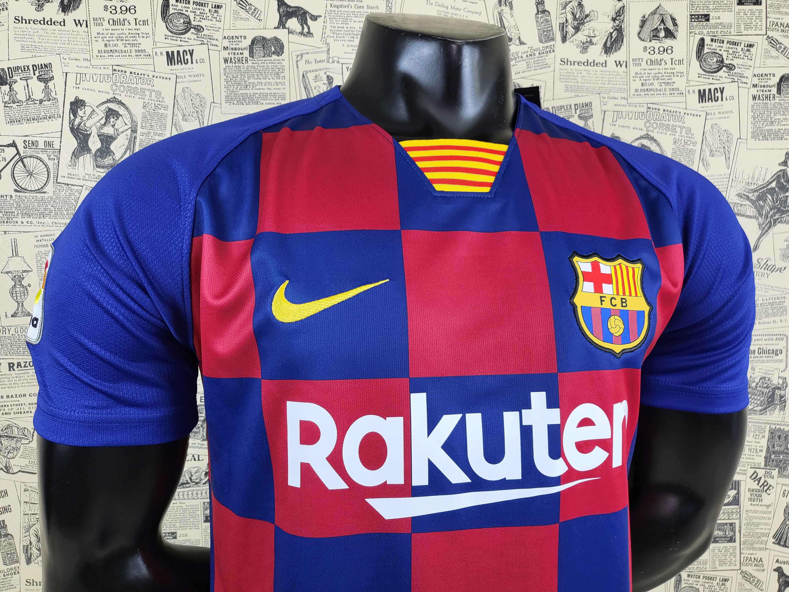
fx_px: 593
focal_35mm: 26
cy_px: 296
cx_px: 394
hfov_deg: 67.3
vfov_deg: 53.1
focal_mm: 4.25
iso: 125
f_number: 1.8
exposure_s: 1/100
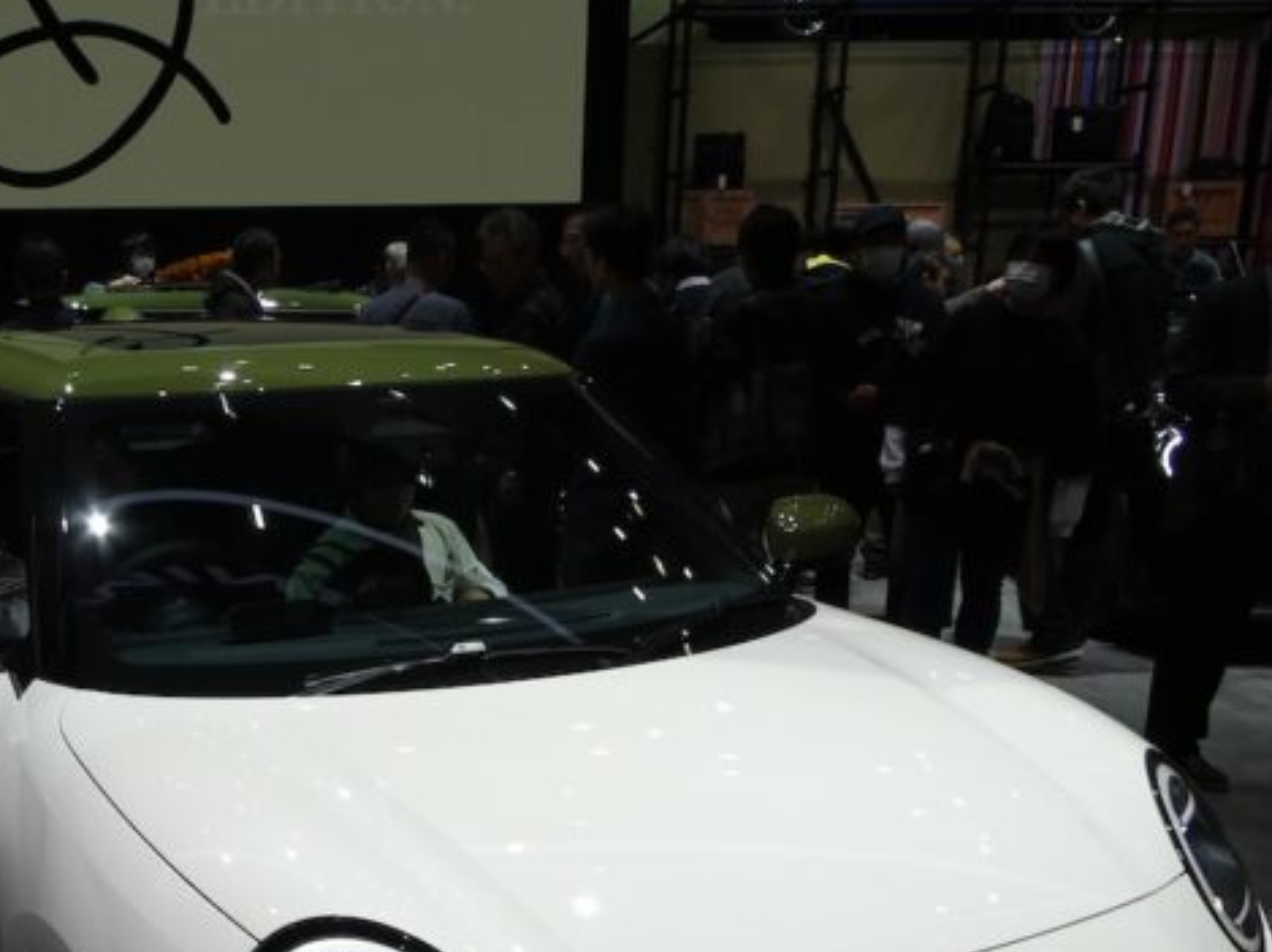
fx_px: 1542
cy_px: 829
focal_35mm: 42
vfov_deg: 32.8
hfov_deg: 43.3
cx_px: 312
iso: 80
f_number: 3.3
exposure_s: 1/125
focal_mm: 4.3
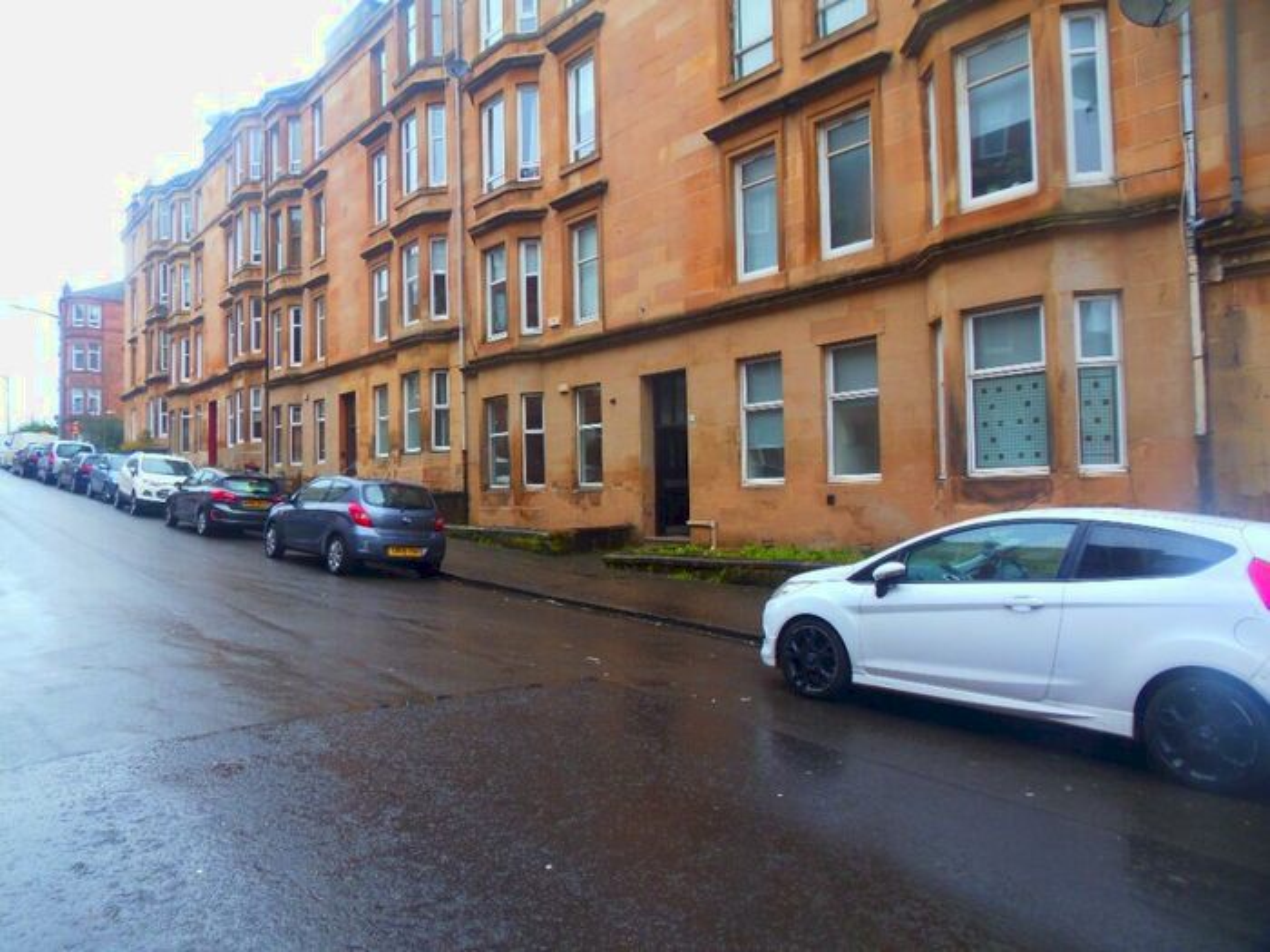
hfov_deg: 71.6
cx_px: 635
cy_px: 476
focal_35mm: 24
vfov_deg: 56.8
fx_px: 881
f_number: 2.9
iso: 64
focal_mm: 4.3
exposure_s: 1/60
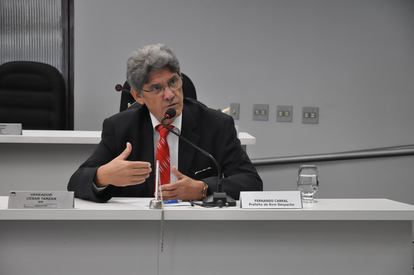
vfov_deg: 12.1
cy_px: 138
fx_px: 1292
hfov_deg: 18.2
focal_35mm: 112
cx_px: 207
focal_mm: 75
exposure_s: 1/160
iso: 2000
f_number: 5.3
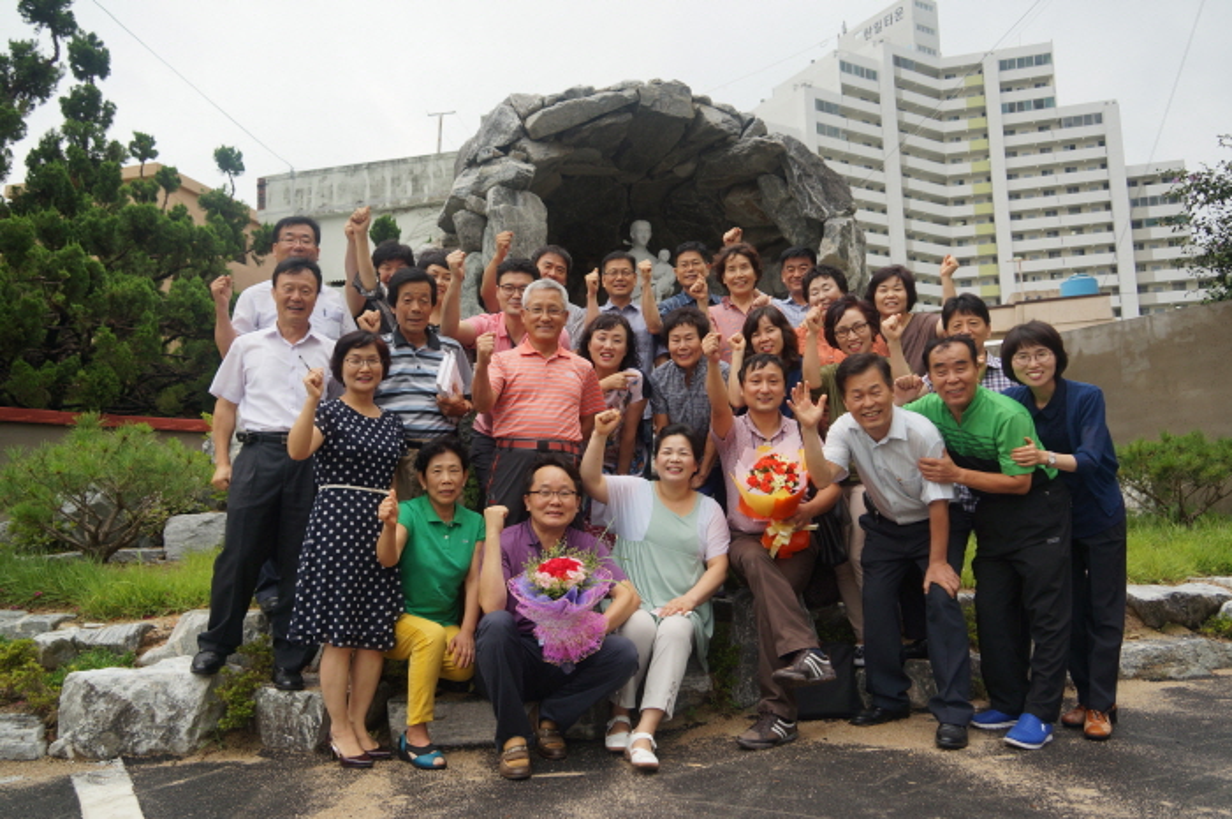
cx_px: 616
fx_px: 923
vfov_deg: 47.8
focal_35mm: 27
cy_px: 410
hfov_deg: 67.4
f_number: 4
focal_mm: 18
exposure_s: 1/100
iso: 160
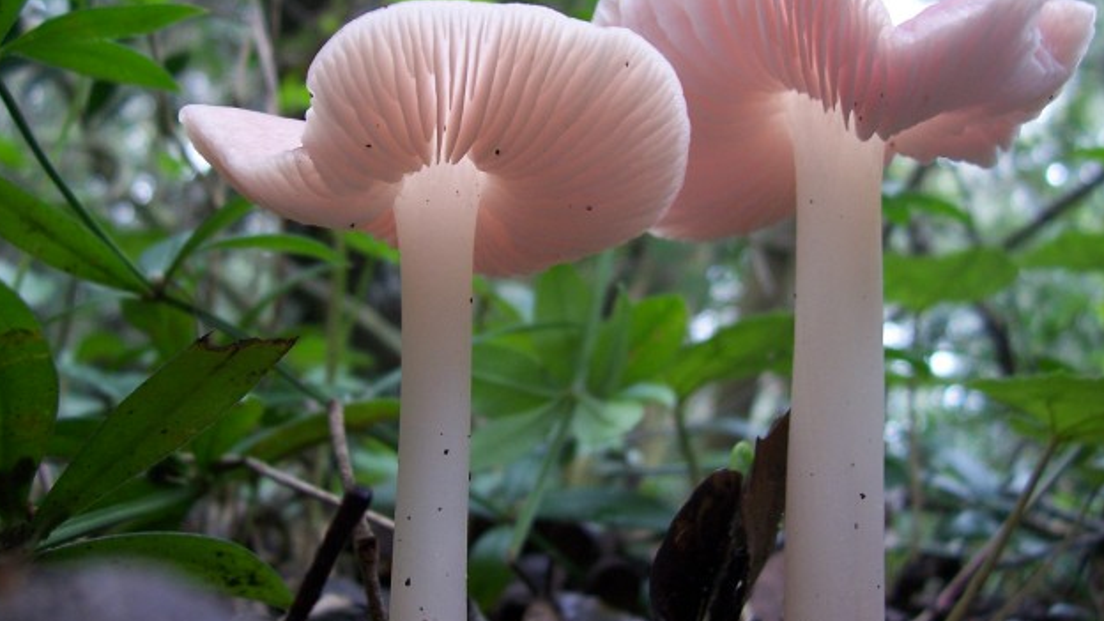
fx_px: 1112
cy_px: 209
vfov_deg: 31.0
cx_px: 543
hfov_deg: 52.8
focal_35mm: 38
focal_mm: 5.6
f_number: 2.7
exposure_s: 1/30
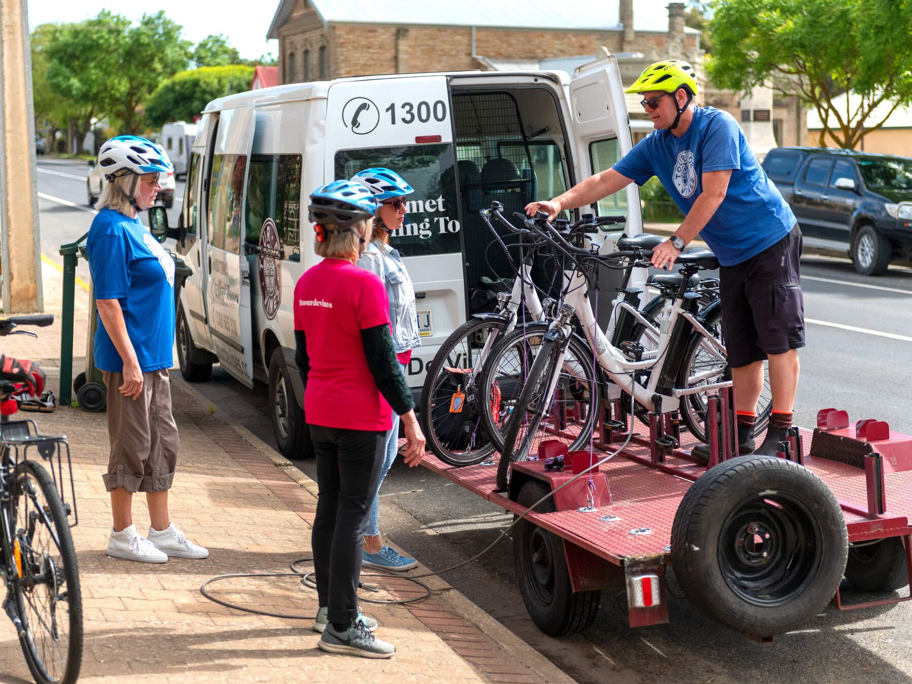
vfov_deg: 21.6
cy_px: 344
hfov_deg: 28.6
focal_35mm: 68
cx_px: 443
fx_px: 1791
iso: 250
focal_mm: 62
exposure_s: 1/2500
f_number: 2.8
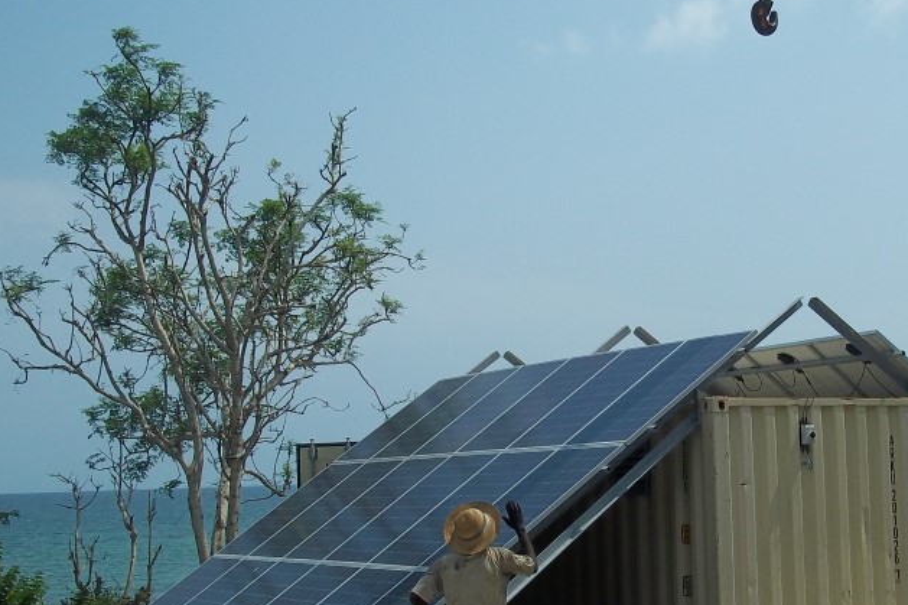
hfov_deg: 32.6
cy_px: 360
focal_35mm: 61
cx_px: 596
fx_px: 1538
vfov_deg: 22.2
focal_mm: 6.5
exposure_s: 1/400
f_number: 8
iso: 80
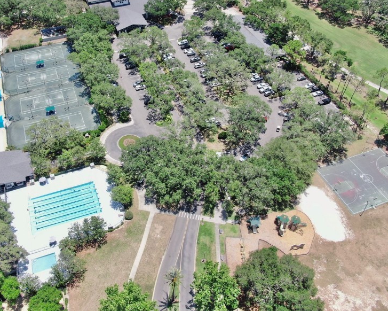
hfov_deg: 54.0
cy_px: 115
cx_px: 164
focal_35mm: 33
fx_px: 379
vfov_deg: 44.2
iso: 100
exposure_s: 1/640
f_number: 2.8
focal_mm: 4.39
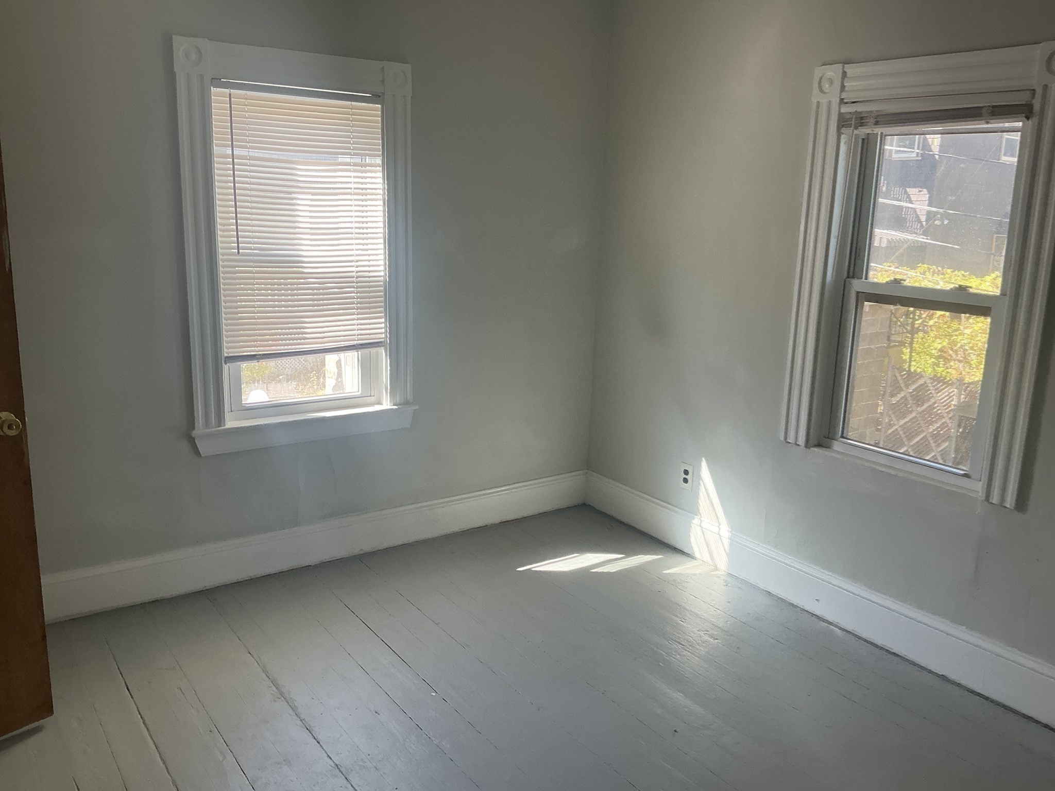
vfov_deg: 49.7
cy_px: 396
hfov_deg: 63.4
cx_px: 528
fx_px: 853
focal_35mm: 28
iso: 64
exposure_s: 1/120
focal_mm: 3
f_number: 1.8
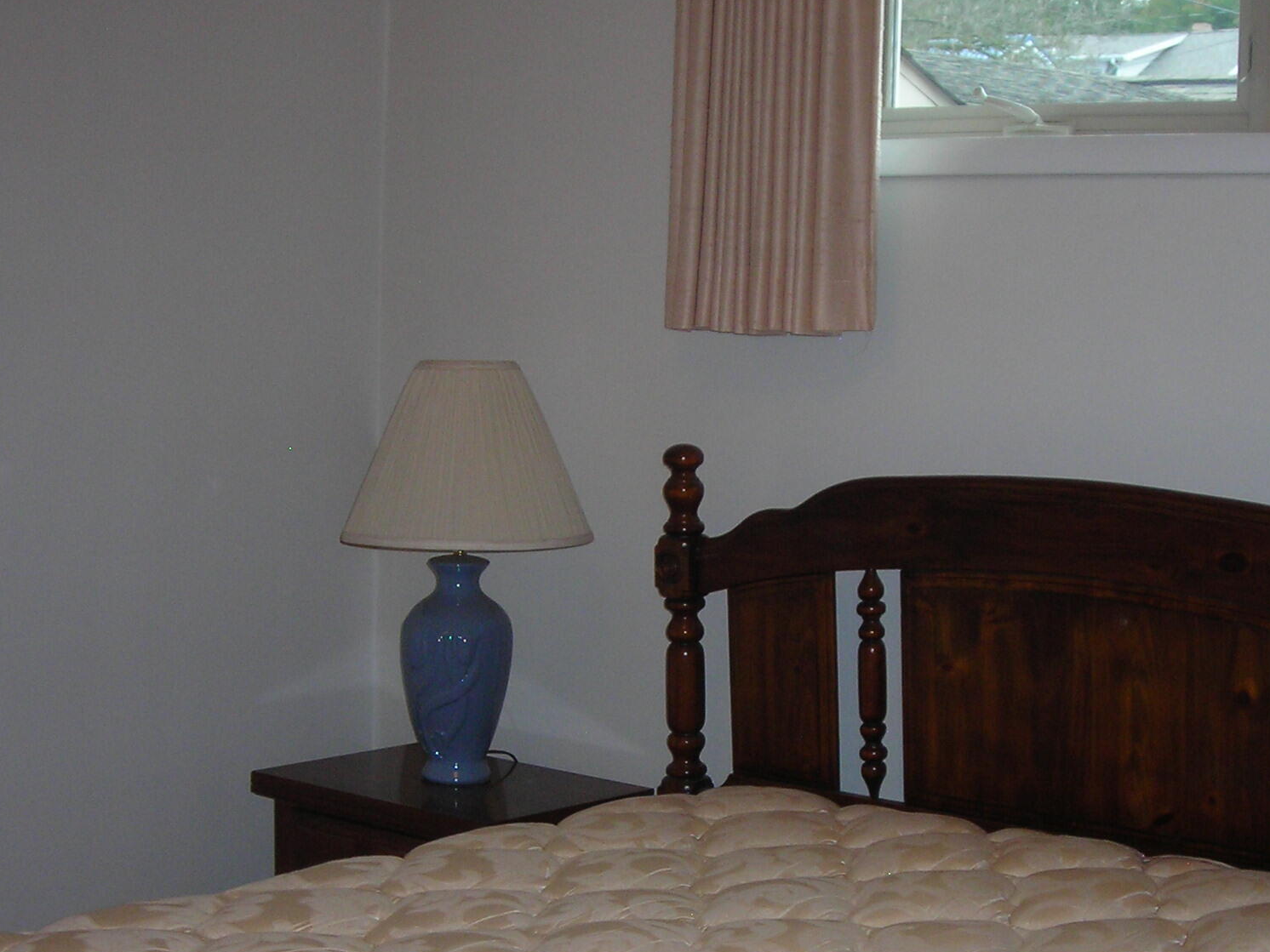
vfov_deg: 22.2
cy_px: 614
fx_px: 2421
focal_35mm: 66
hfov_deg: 29.3
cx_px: 776
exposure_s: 1/60.1
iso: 91
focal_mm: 6.3
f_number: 3.2
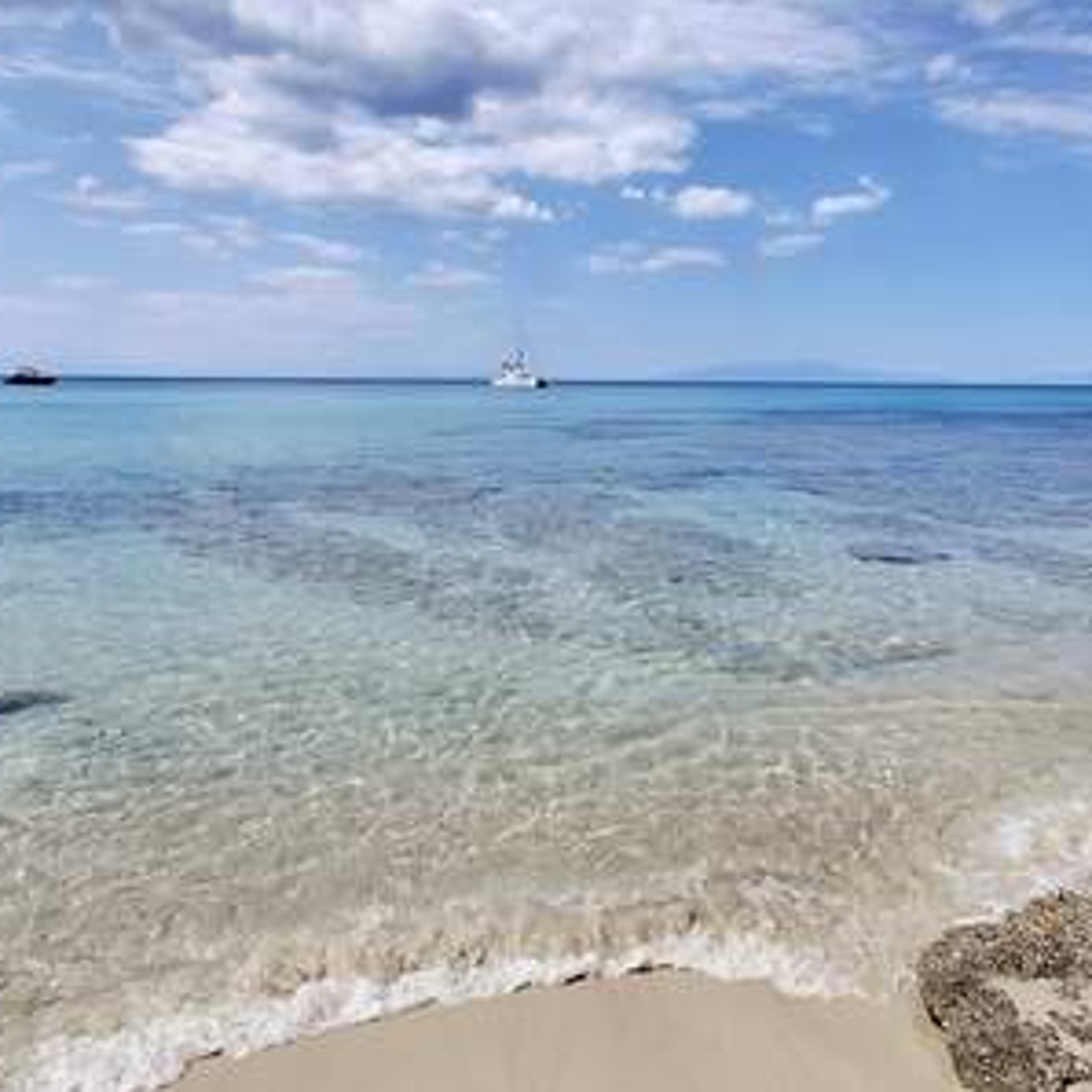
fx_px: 678
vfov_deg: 77.7
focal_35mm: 19
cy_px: 546
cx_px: 619
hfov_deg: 77.3
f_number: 2.2
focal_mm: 1.64
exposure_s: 1/3333
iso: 40
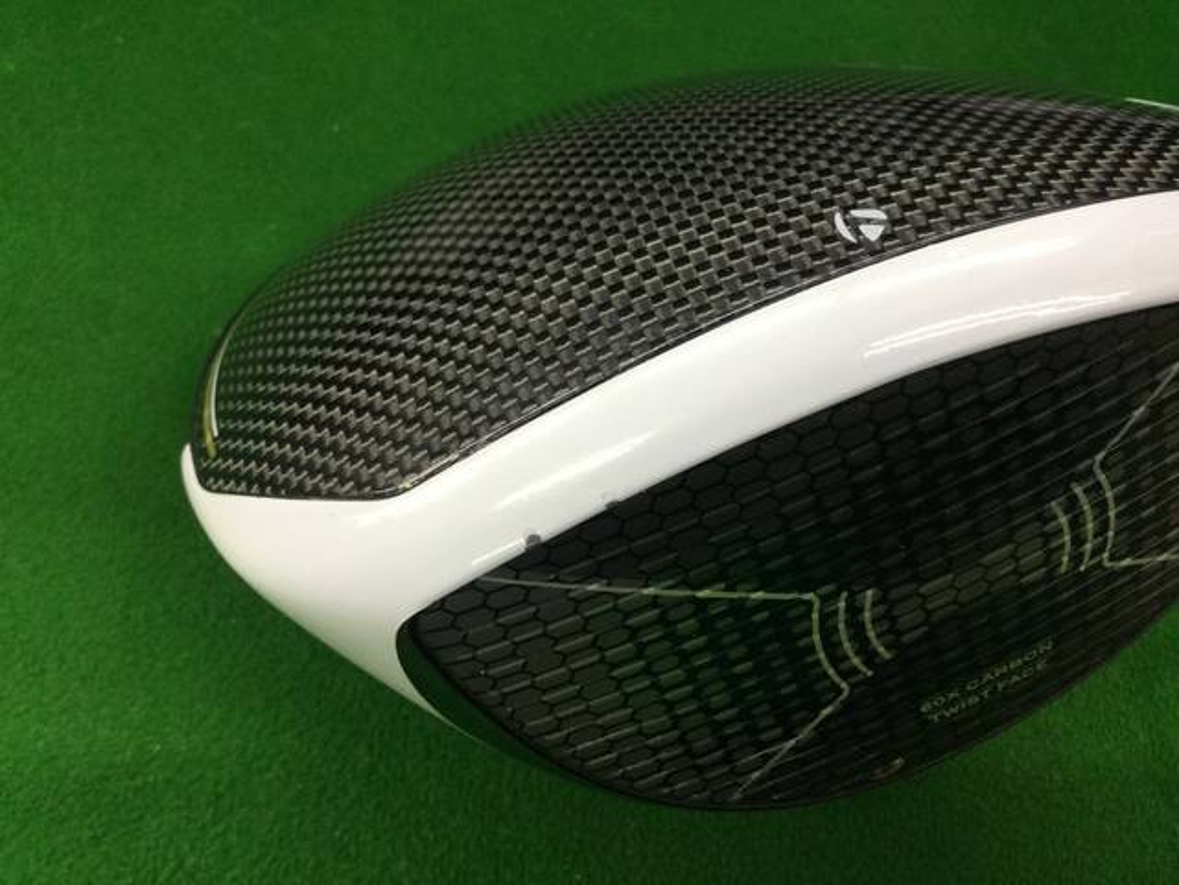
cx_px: 590
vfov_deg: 45.4
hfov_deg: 58.4
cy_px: 442
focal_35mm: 31
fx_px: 1056
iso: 50
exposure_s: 1/30
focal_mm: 3.3
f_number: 2.4
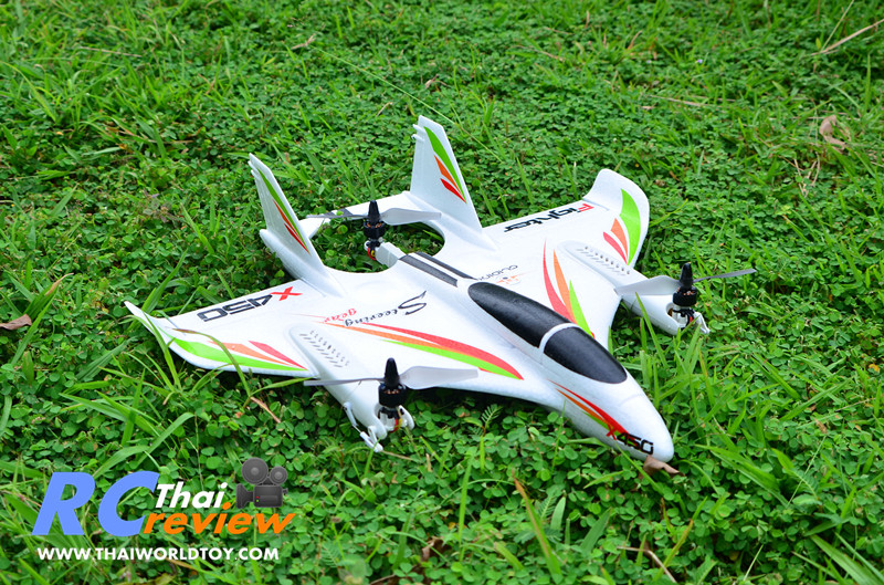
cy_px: 292
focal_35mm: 52
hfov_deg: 37.9
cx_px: 442
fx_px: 1286
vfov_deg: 25.6
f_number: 5.6
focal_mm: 35
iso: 100
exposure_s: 1/60
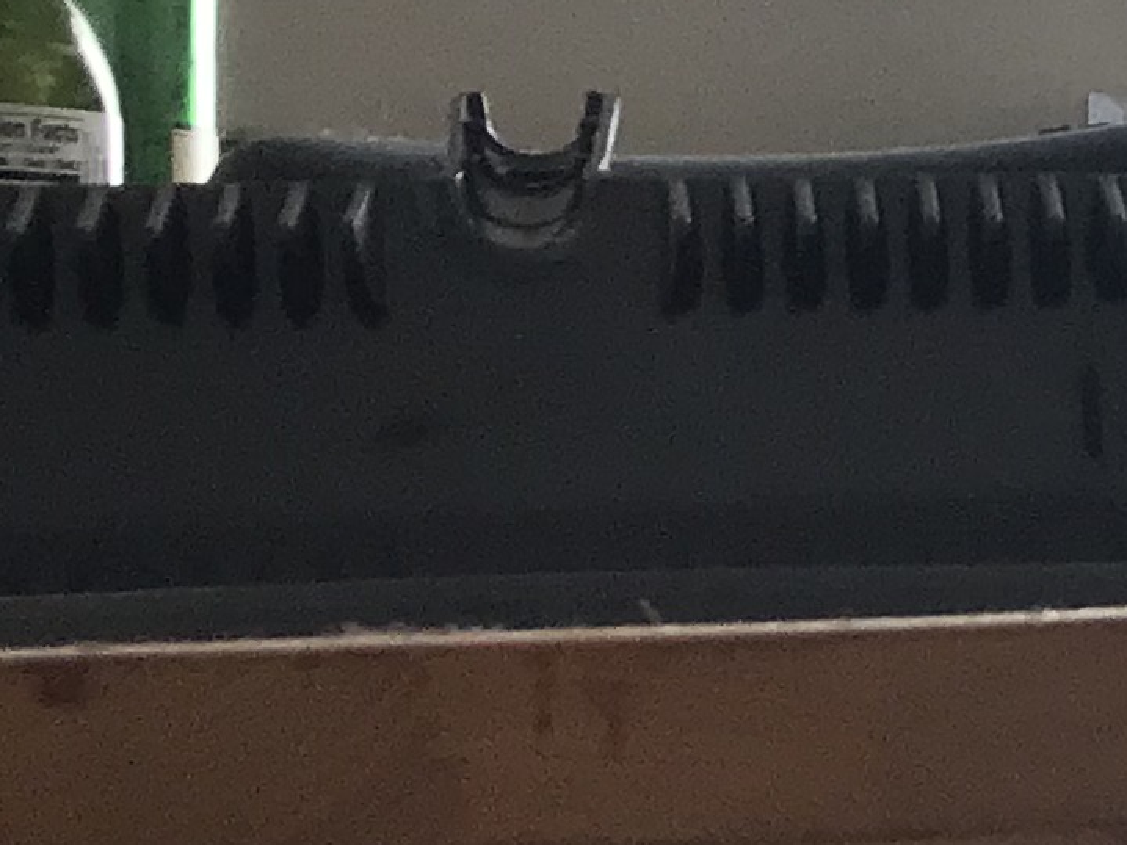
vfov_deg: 9.4
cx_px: 2621
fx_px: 5111
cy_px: 489
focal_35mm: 157
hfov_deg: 10.9
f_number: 1.8
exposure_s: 1/120
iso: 32
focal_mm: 3.99
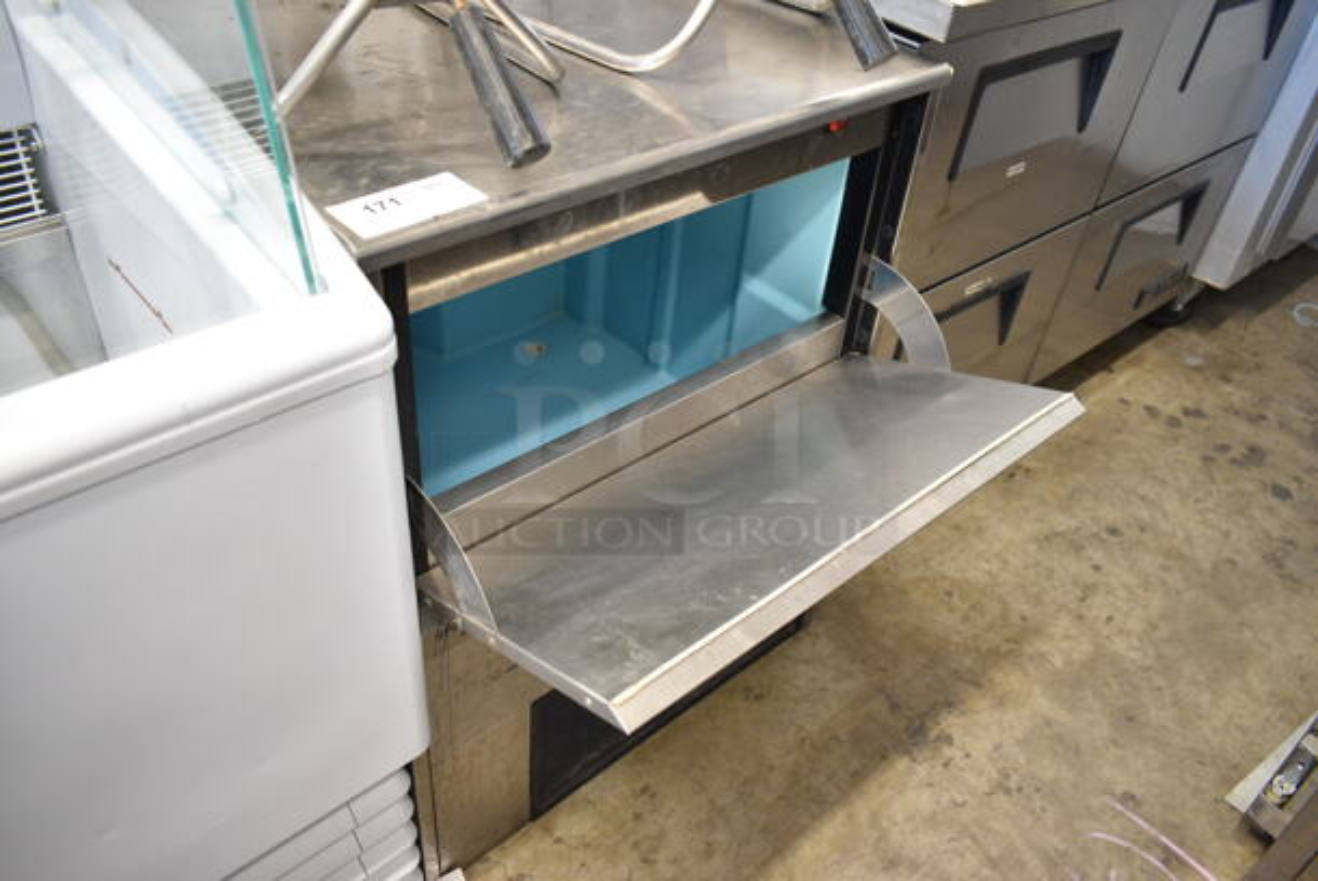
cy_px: 440
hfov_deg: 61.9
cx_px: 659
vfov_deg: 43.7
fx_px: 1099
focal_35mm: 30
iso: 900
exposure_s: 1/30
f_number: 3.5
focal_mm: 20
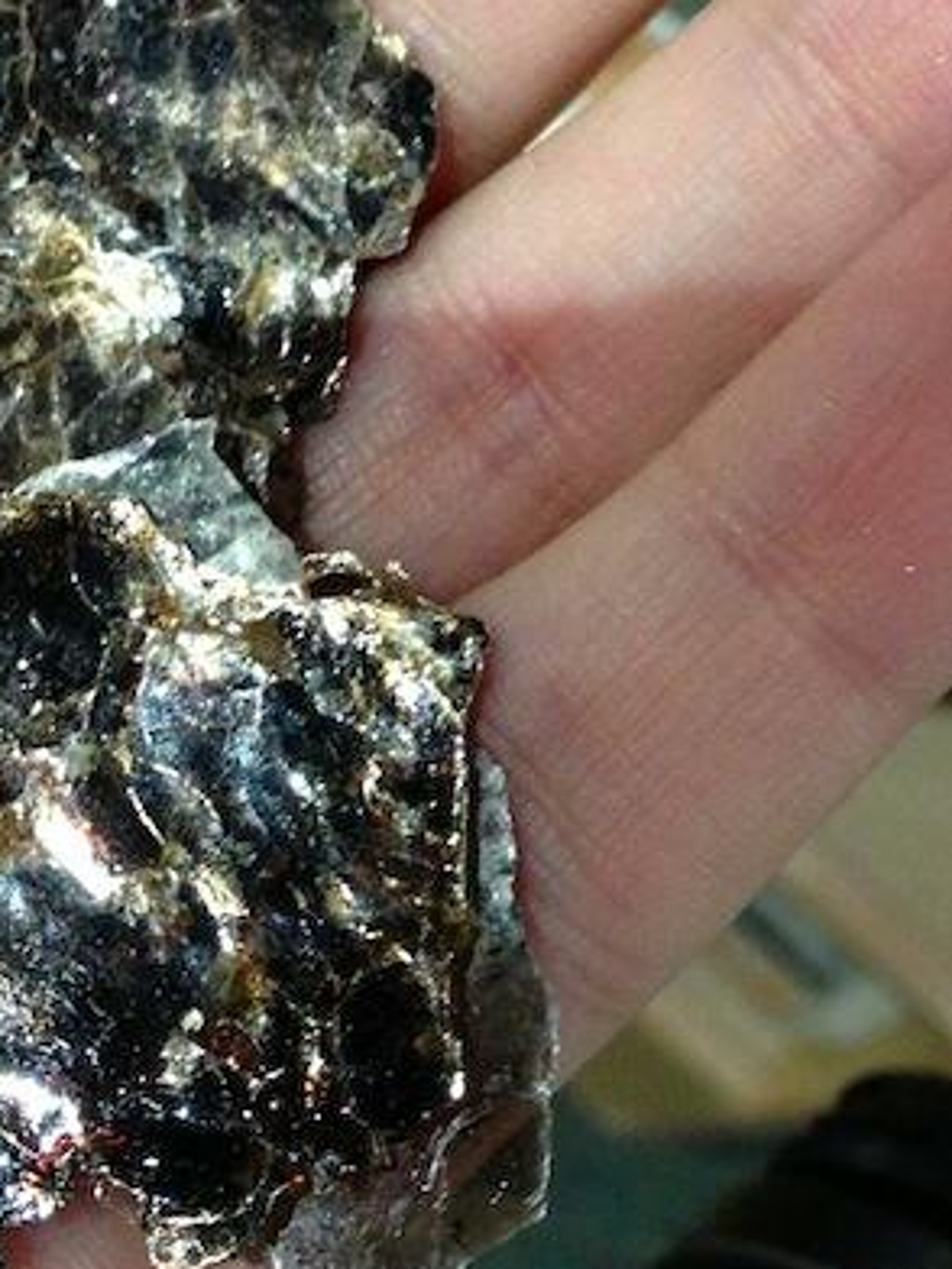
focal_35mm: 73
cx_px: -97
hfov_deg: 19.3
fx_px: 2677
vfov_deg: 25.6
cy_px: 53
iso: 200
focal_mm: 4.13
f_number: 2.4
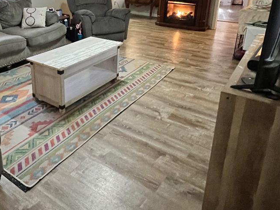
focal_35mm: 30
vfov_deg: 45.2
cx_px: 79
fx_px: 243
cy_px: 52
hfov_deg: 57.7
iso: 800
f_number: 1.8
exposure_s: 1/40
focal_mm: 1.57
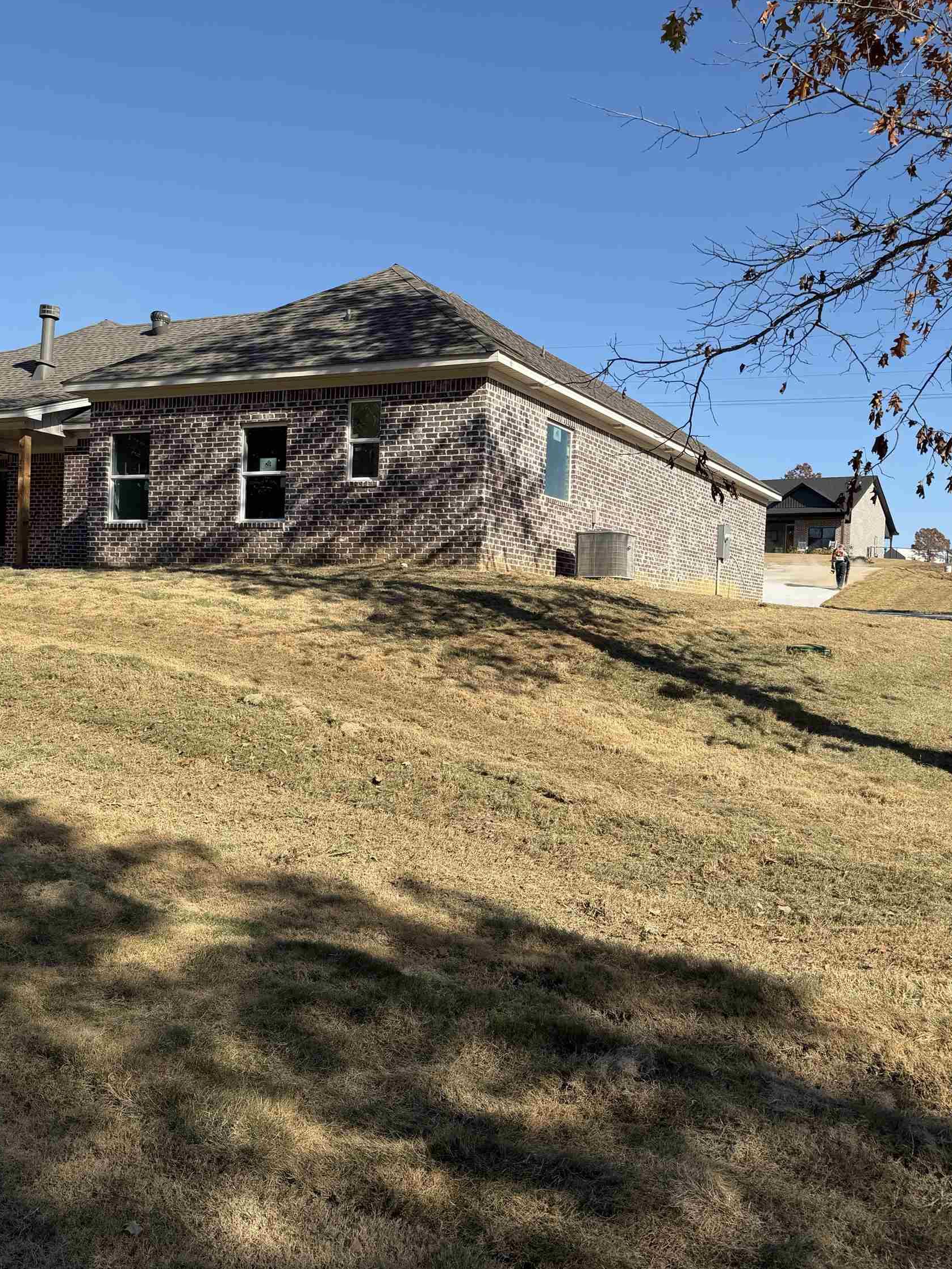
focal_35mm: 33
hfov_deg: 42.9
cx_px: 431
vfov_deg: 55.3
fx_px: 1210
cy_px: 626
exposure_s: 1/4405
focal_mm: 6.76
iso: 80
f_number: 1.78
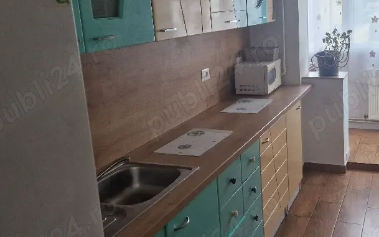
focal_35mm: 40
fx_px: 413
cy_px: 90
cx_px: 253
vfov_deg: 31.9
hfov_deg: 48.4
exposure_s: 1/100
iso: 250
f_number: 1.8
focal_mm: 5.4
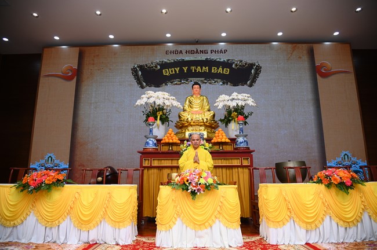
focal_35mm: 24
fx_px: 251
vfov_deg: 53.0
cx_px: 188
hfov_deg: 73.8
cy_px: 125
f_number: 4
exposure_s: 1/160
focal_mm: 24
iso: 800
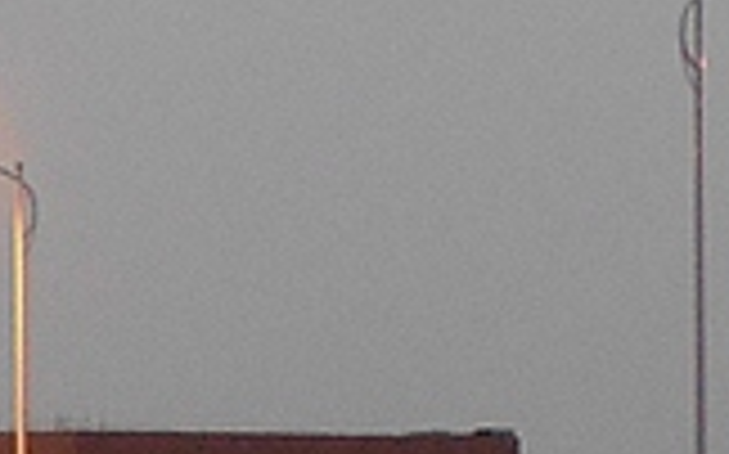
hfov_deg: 2.8
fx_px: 14811
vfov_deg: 1.8
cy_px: 751
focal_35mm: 746
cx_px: 22
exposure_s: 1/2
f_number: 5.5
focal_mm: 19.64
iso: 200
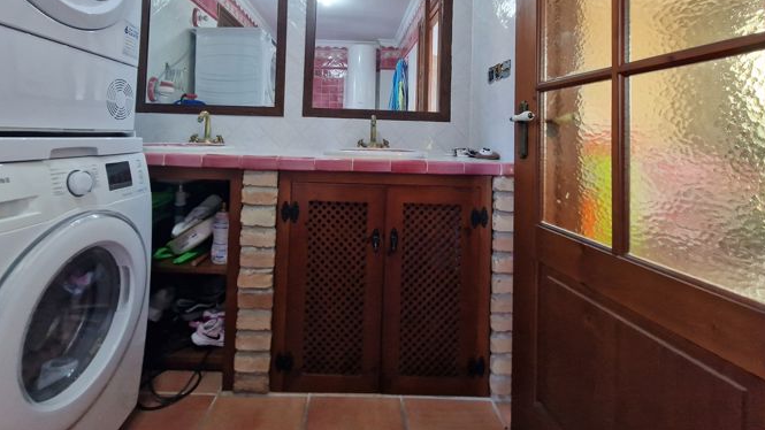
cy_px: 128
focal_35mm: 15
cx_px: 364
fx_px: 304
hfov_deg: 102.9
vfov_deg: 67.6
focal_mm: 2.2
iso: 250
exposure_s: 1/50
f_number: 2.2
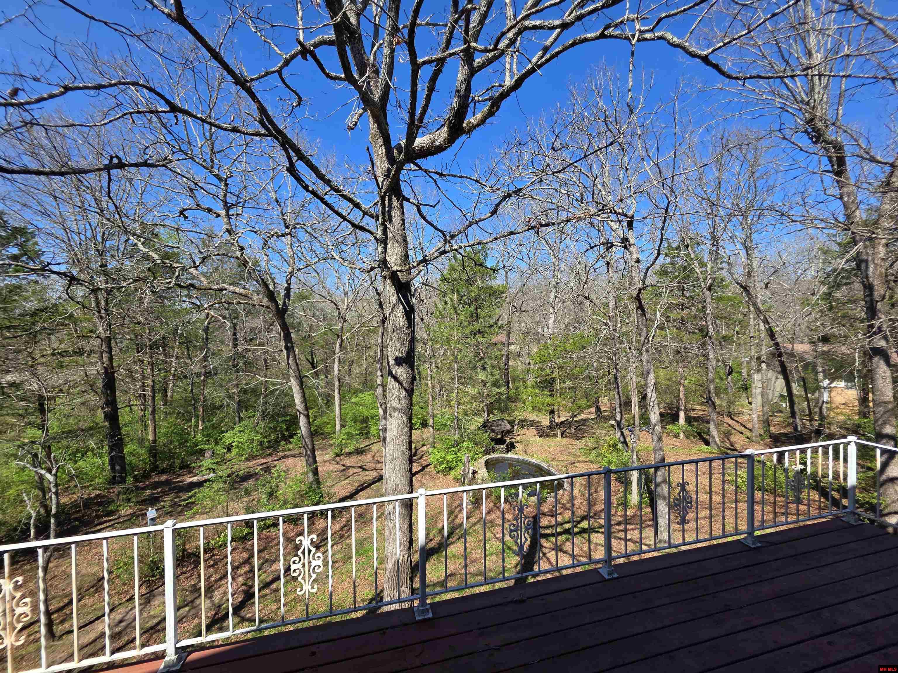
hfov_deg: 106.2
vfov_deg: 89.9
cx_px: 449
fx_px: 337
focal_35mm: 13
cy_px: 336
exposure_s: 1/1117
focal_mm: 2.2
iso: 40
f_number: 1.9
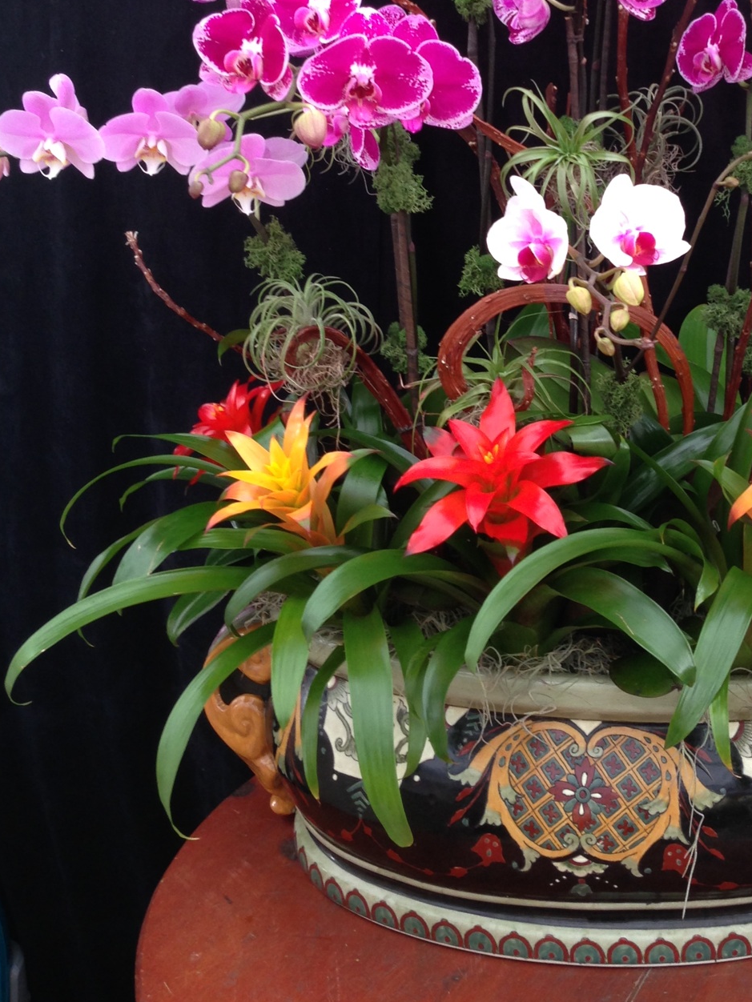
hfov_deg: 26.7
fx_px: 1564
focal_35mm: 54
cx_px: 565
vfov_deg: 34.4
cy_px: 187
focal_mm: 4.12
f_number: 2.4
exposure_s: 1/30
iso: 50
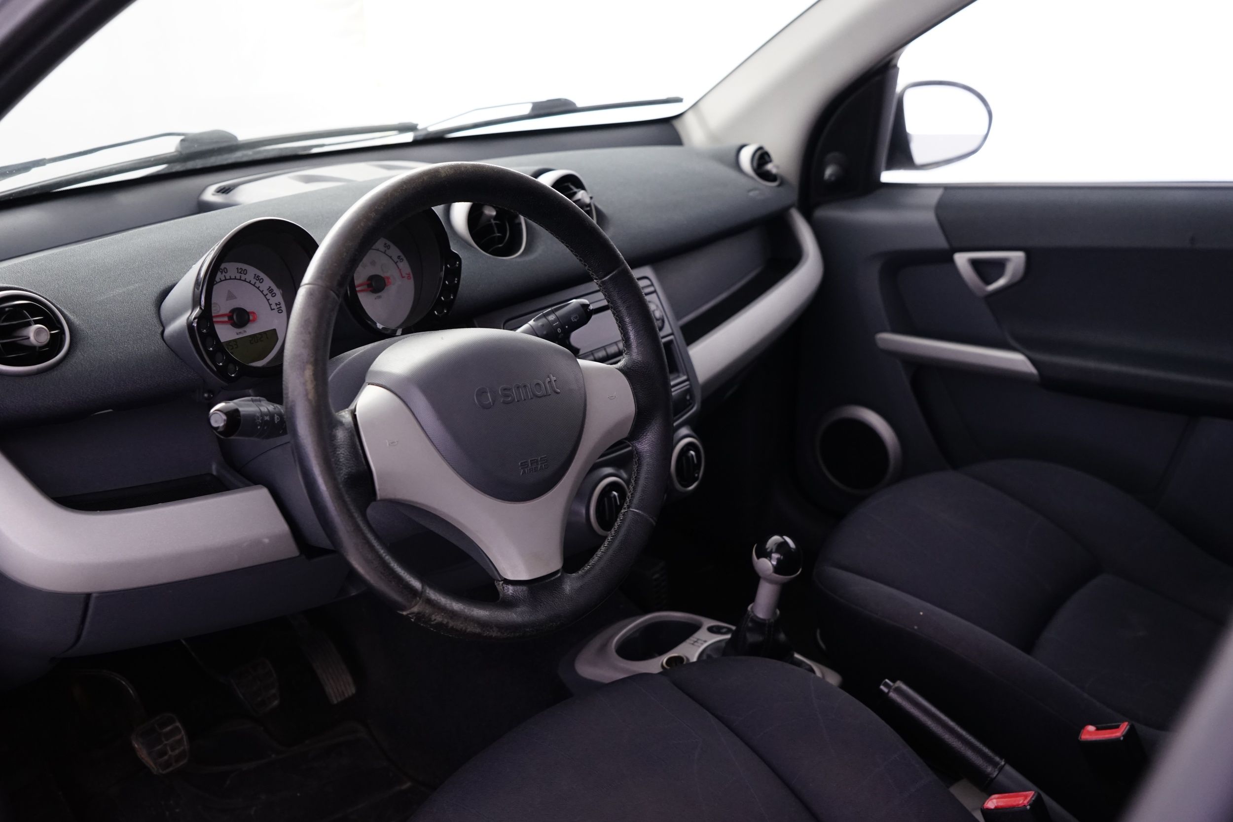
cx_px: 616
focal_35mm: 32
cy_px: 411
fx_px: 1096
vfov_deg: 41.1
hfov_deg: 58.7
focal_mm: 32
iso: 1600
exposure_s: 1/10
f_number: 4.5
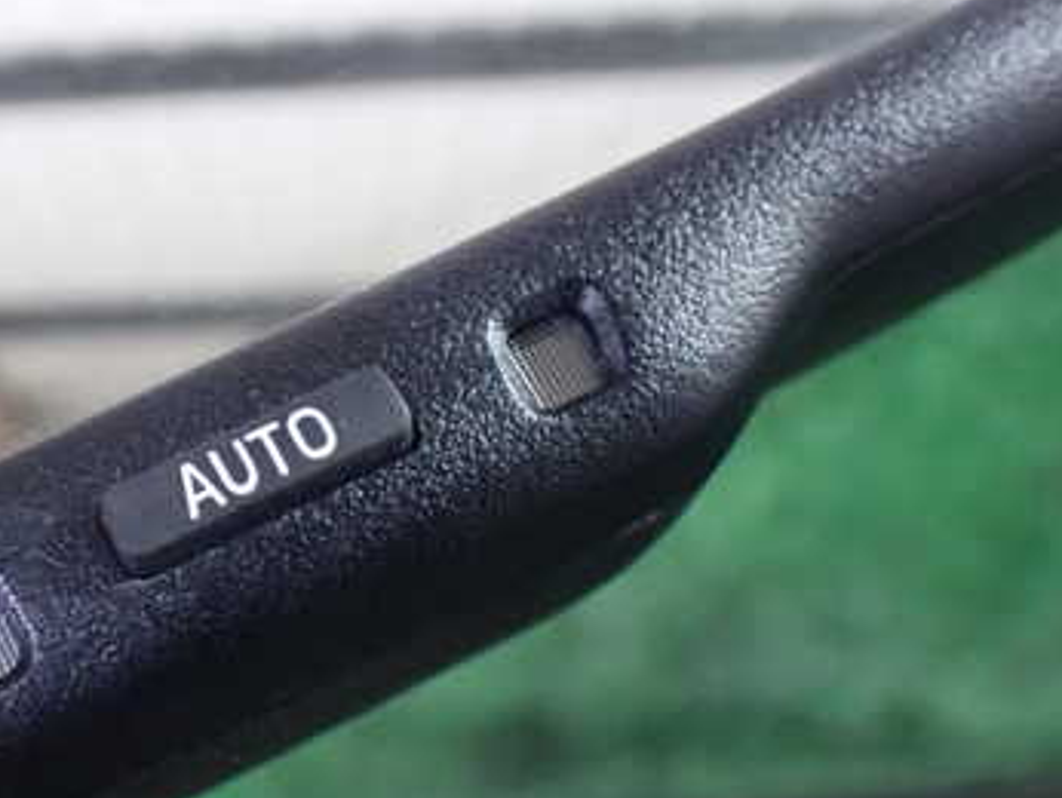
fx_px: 1596
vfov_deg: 28.1
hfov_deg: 35.3
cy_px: 396
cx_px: 178
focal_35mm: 52
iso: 1250
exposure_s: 1/30
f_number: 2.3
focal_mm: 5.4
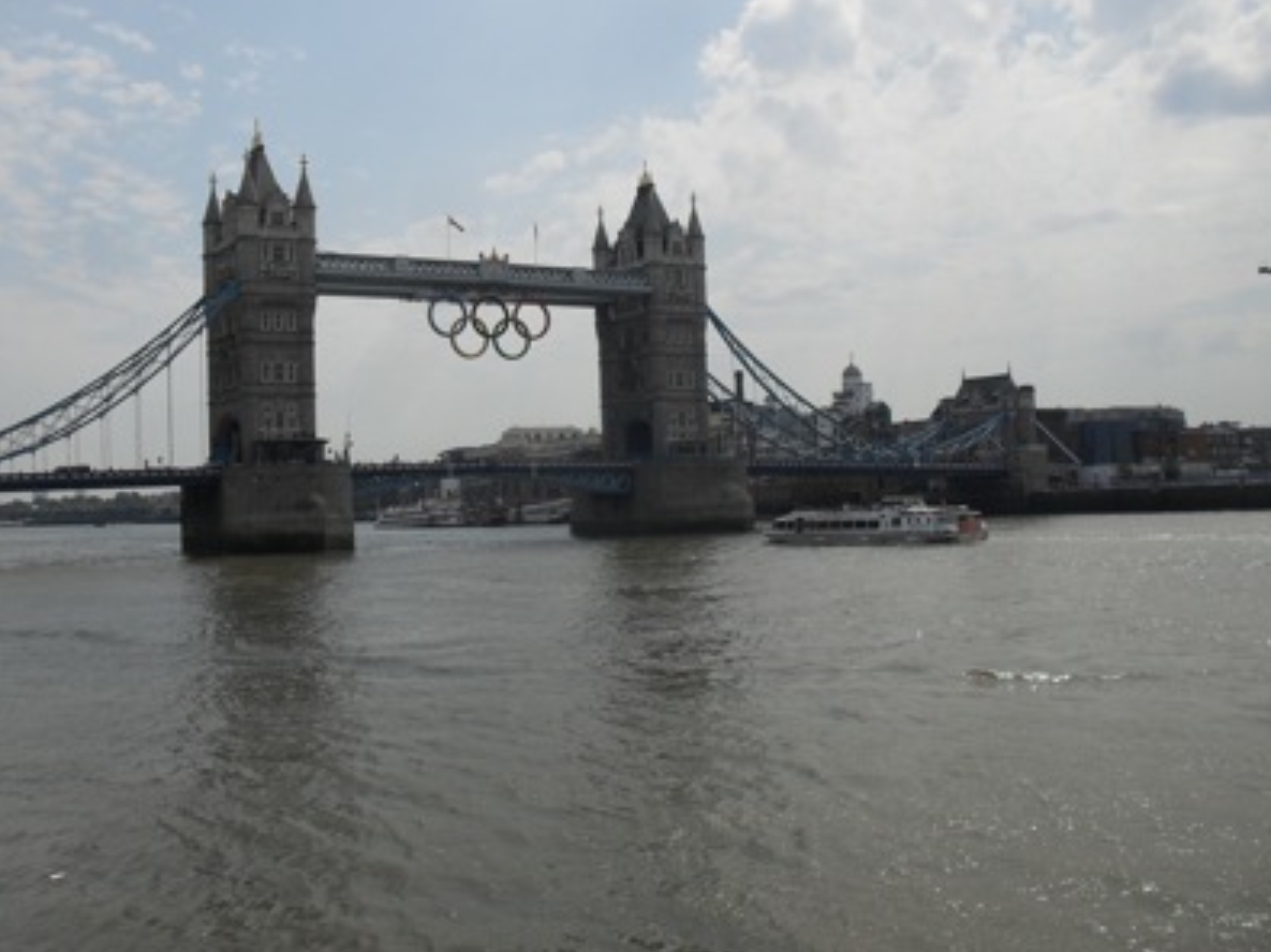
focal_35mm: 39
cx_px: 602
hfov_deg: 47.9
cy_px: 428
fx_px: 1432
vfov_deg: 36.8
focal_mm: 6.3
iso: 100
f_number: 8.4
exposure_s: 1/500
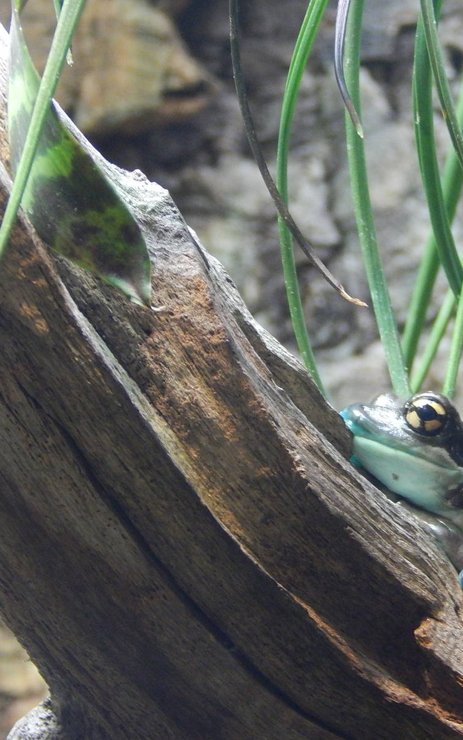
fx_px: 5008
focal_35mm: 248
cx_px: 389
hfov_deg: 5.3
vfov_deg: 8.5
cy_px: 370
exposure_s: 1/15
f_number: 5.2
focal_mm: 31.4
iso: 500
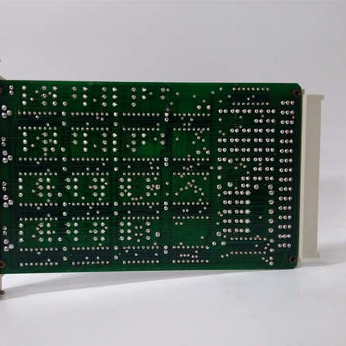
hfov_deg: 50.8
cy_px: 173
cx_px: 140
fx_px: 362
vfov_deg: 51.1
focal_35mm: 32
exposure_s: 1/33
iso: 636
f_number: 2
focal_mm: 3.79
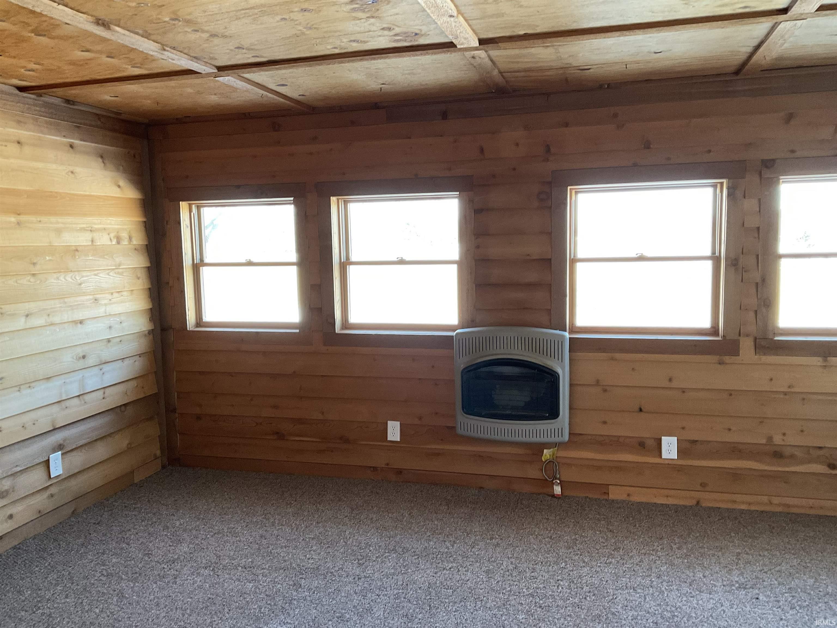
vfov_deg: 48.2
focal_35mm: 29
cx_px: 418
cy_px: 314
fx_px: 701
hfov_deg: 61.7
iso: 80
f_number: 1.8
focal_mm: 3
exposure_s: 1/60
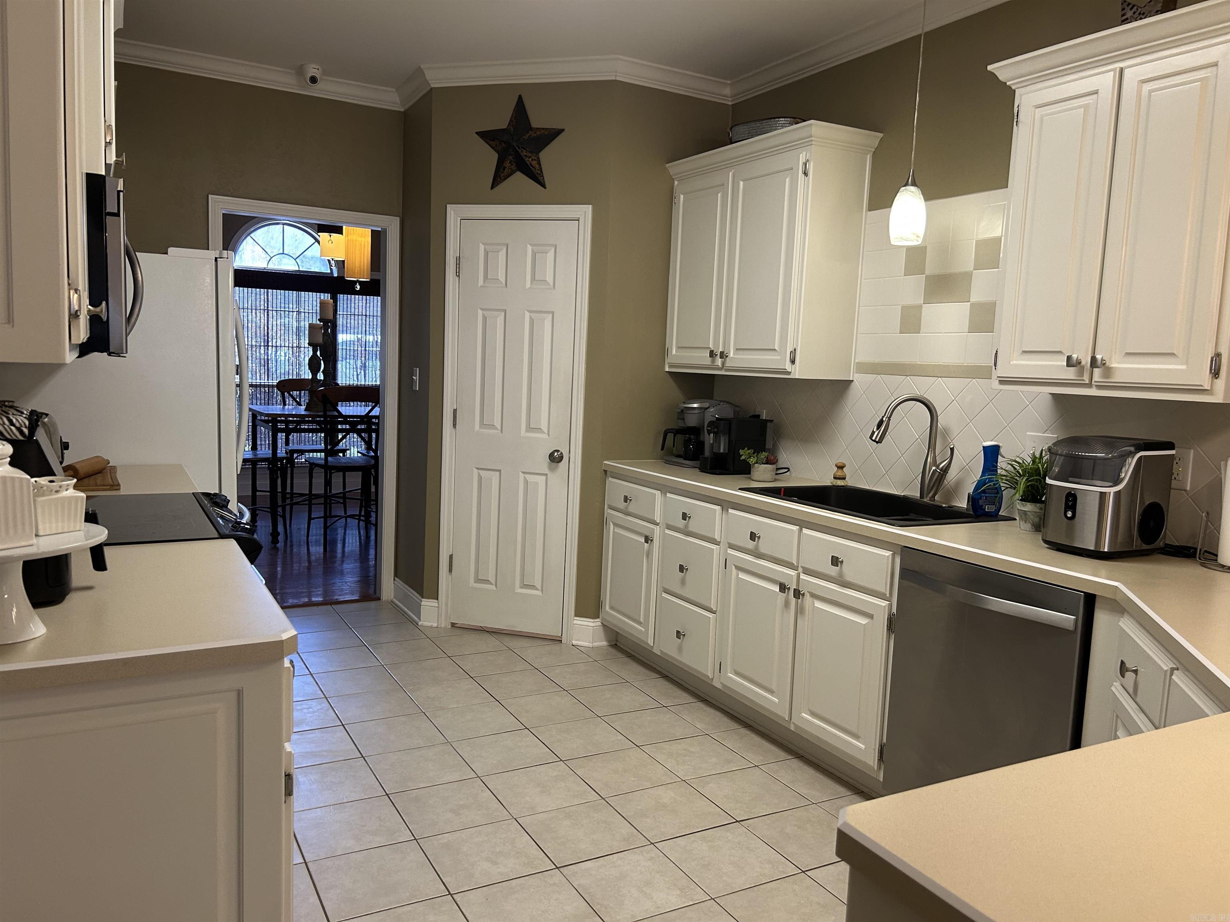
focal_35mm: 26
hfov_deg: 67.3
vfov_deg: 53.1
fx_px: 924
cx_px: 615
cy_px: 461
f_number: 1.5
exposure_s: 1/60
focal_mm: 5.7
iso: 125
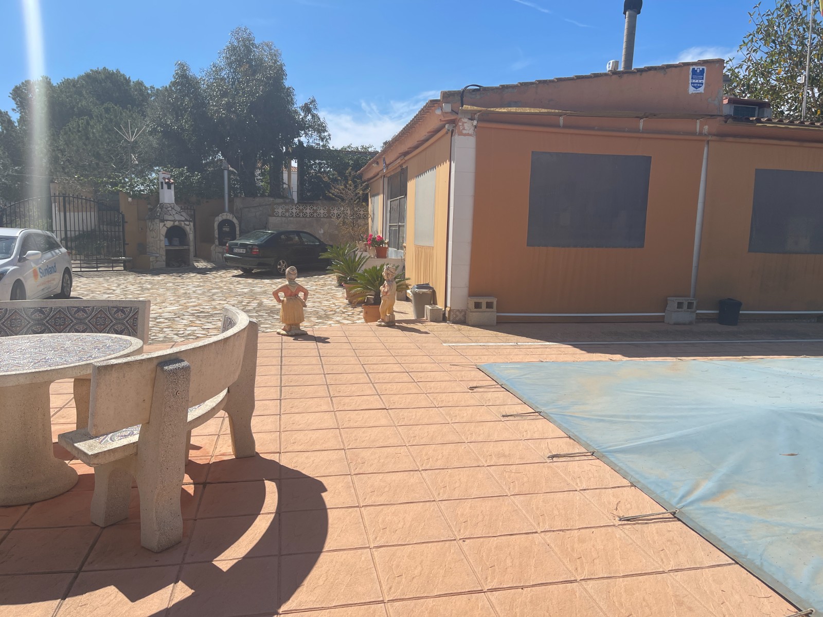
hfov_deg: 69.4
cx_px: 412
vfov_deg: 54.9
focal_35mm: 25
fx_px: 594
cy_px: 308
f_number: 1.6
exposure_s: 1/5917
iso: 32
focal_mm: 5.1
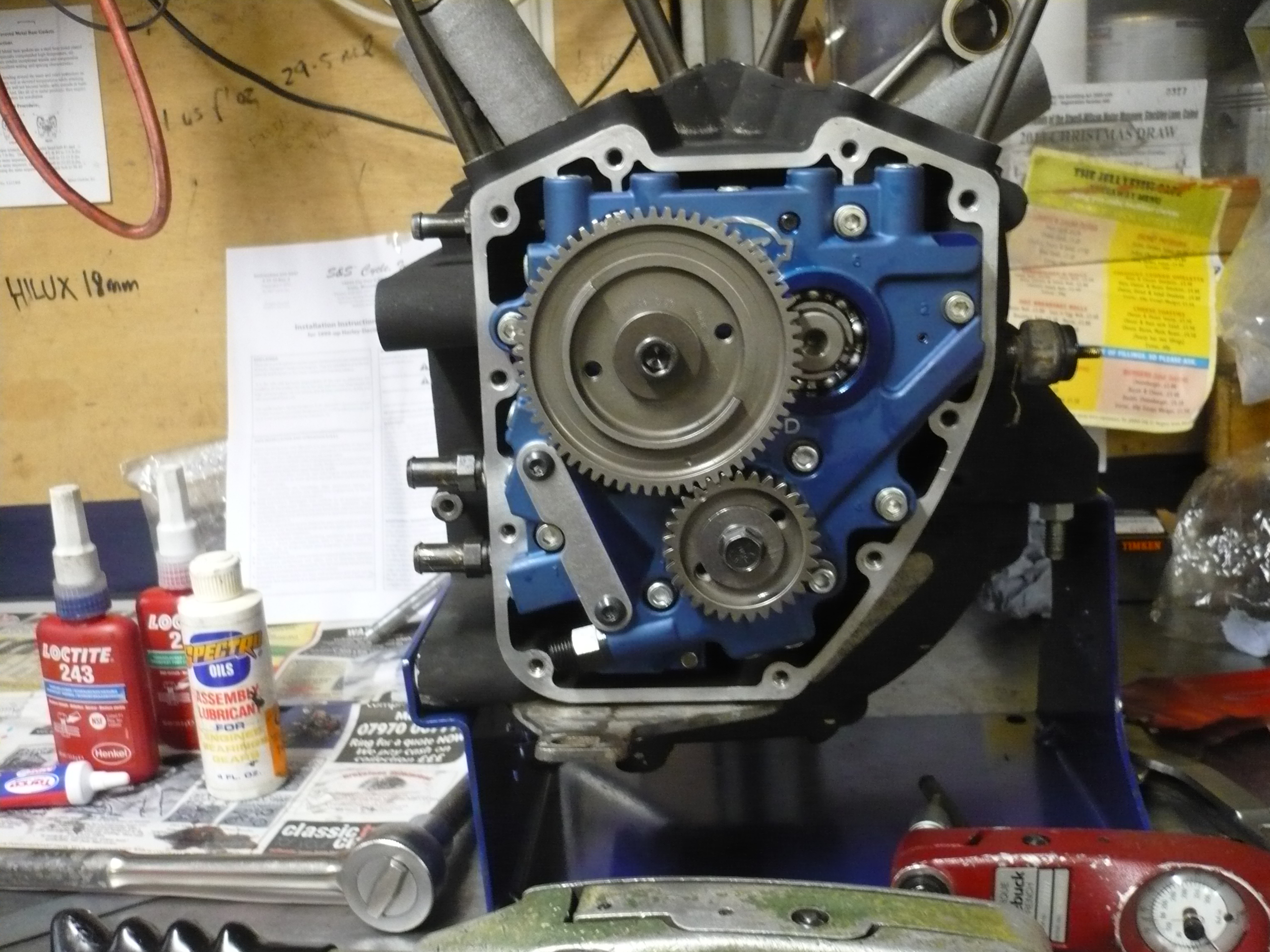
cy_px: 476
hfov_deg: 52.6
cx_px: 635
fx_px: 1284
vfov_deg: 40.7
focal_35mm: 35
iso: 400
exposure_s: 1/13
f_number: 2.8
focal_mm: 5.8
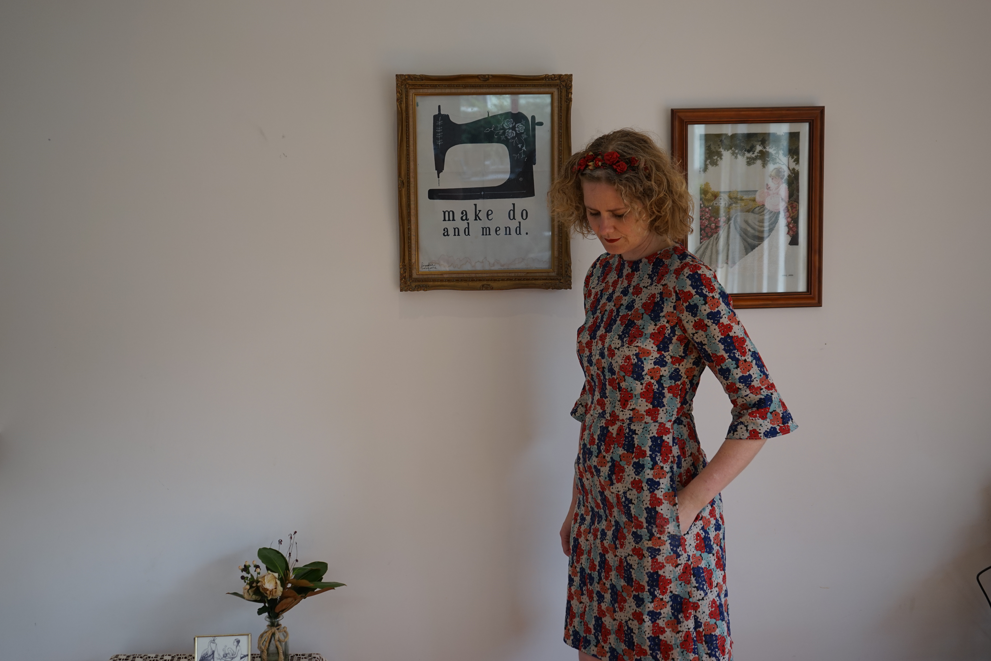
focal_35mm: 40
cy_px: 330
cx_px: 496
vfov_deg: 33.4
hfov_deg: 48.5
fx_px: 1101
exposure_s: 1/160
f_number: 4
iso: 320
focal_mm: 40
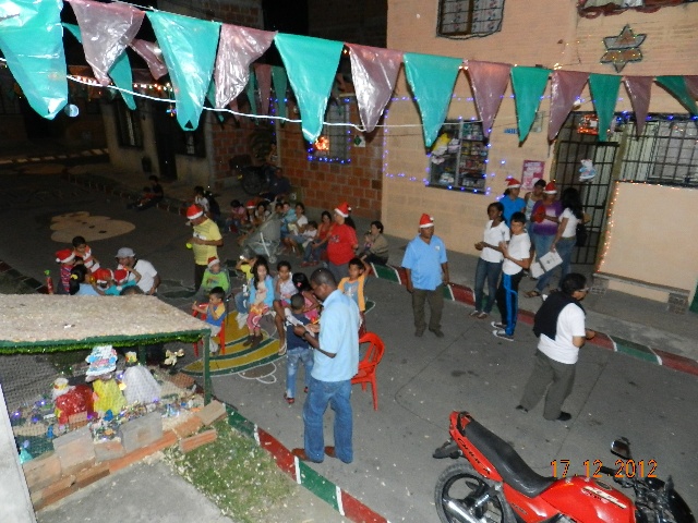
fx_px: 464
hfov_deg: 73.9
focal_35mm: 23
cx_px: 349
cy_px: 262
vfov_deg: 58.9
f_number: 3.4
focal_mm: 4
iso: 720
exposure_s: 1/30
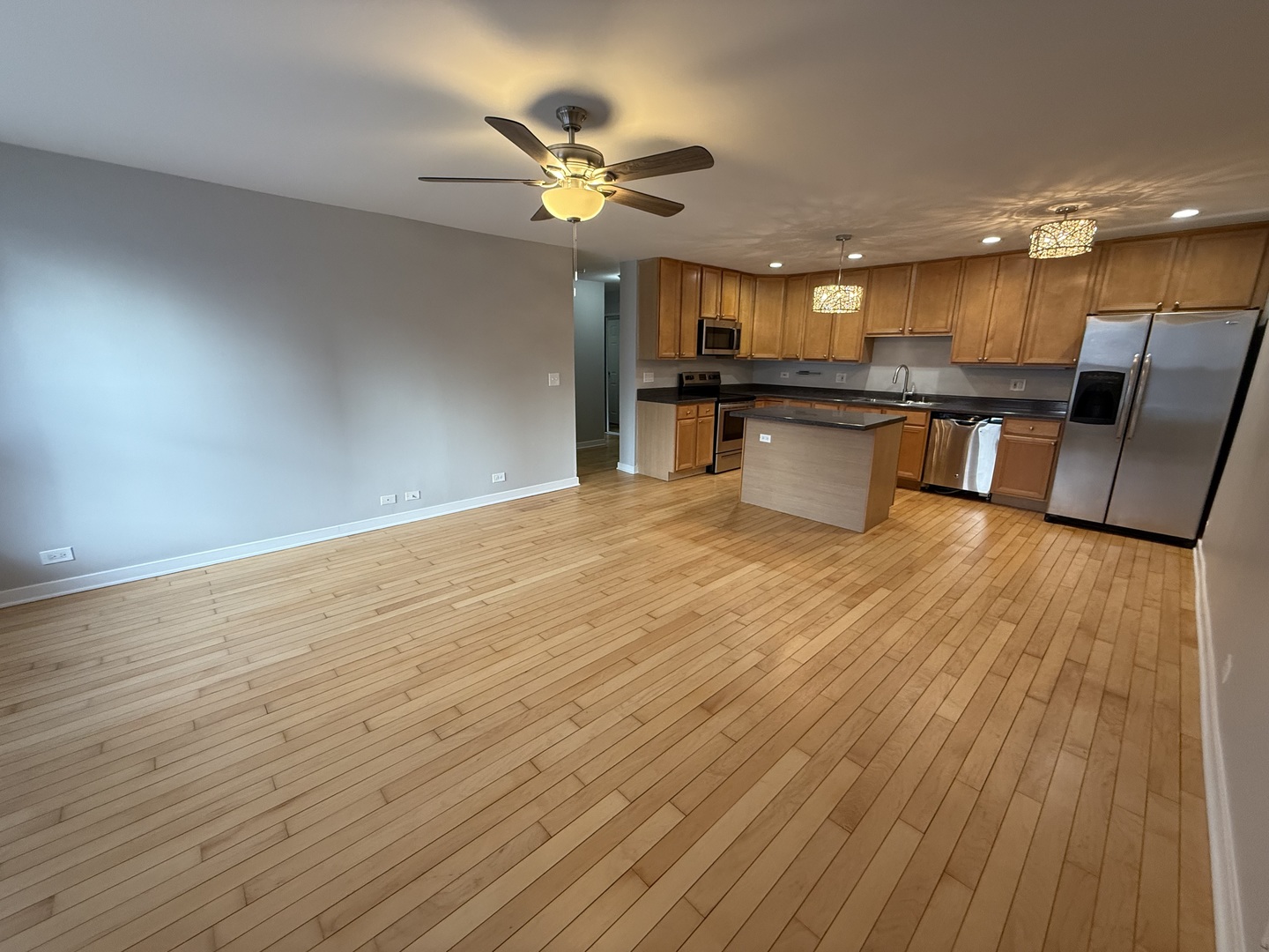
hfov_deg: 102.1
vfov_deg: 85.7
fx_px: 513
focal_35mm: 14
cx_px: 634
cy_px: 476
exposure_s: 1/120
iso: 250
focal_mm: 2.22
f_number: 2.2
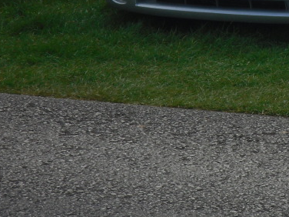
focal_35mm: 286
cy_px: -41
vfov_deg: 5.2
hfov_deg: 6.9
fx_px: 2388
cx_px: 308
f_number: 5.6
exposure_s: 1/291
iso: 80
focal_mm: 18.9
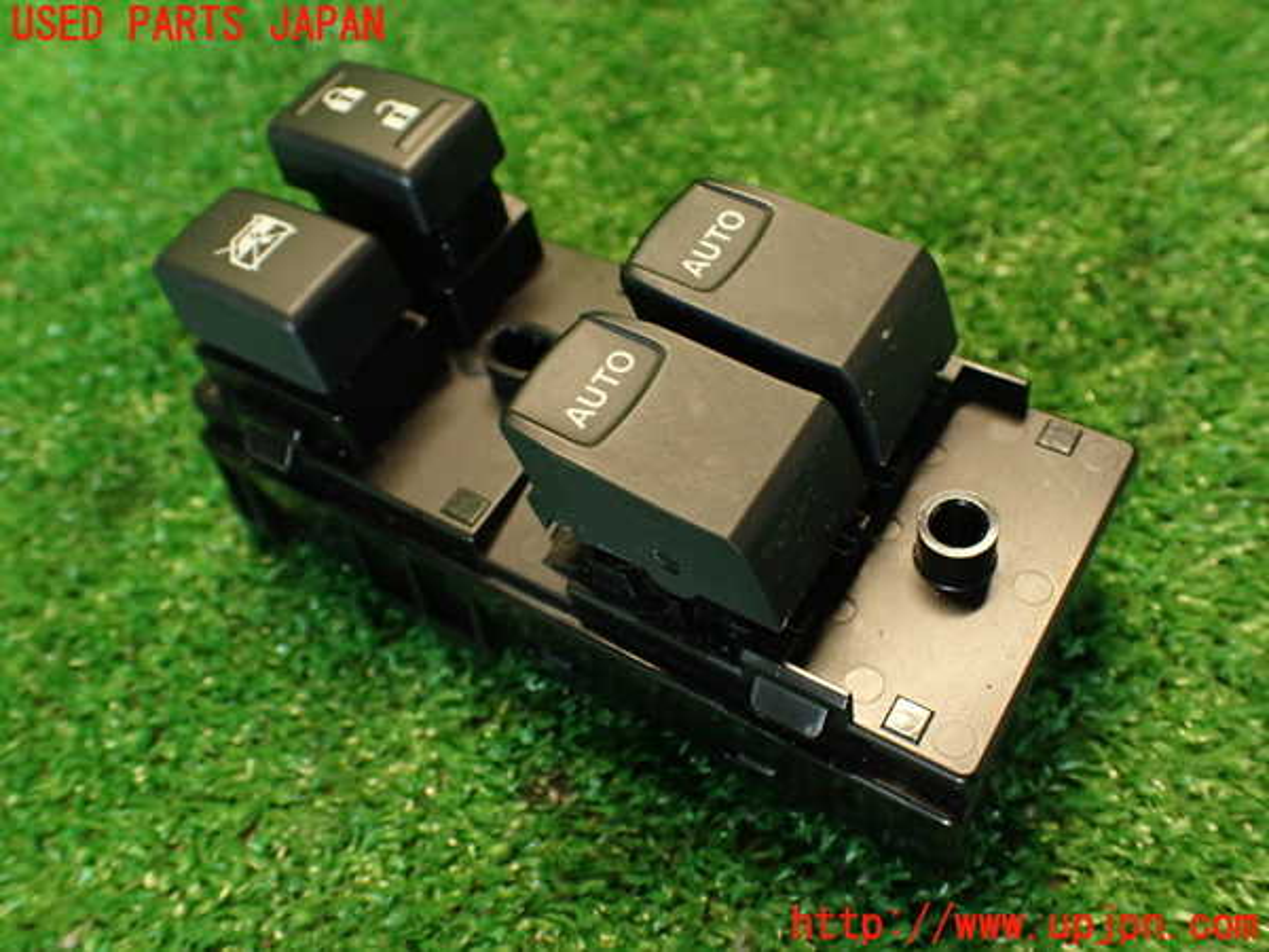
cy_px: 476
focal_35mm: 32
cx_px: 634
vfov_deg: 44.2
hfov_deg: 56.8
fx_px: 1173
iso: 400
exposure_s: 1/30
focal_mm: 5.79
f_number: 2.4
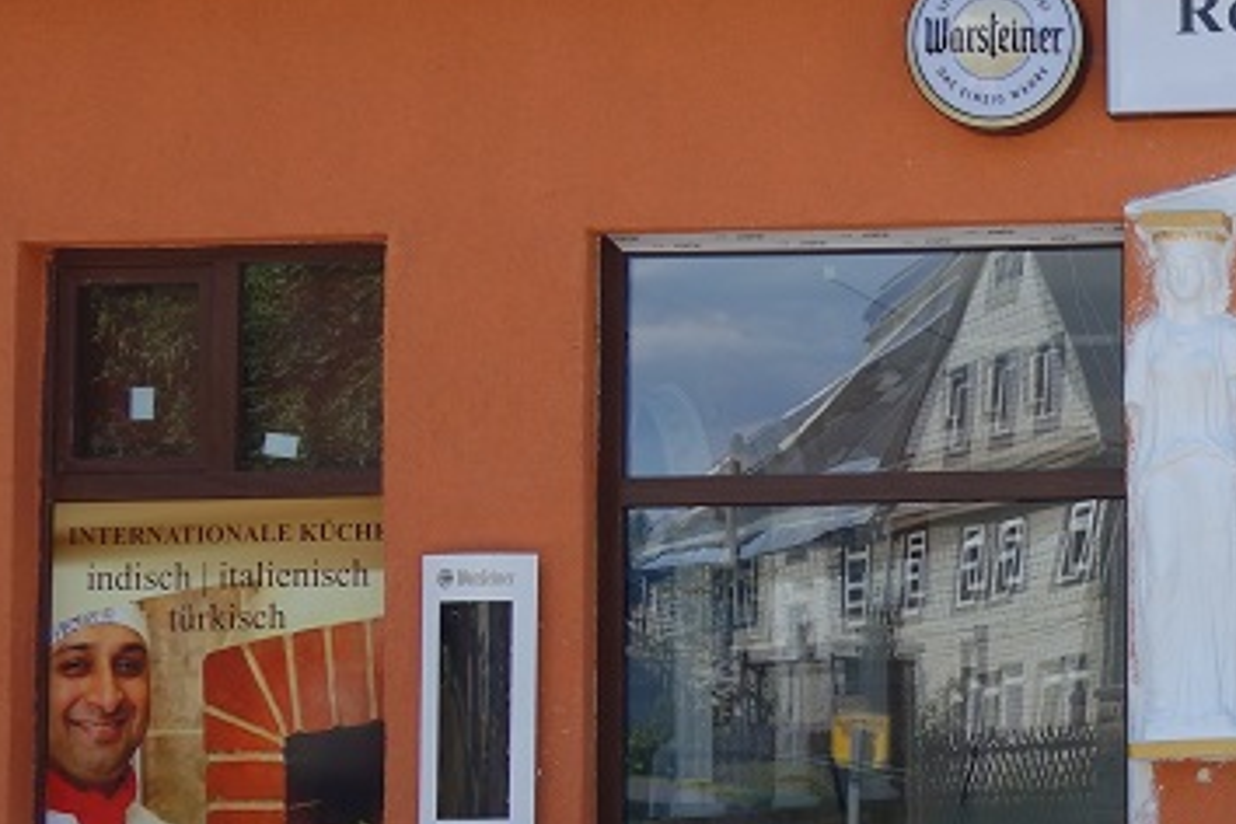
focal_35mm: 79
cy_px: 538
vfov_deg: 17.2
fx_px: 2712
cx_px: 1610
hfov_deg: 22.8
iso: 125
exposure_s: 1/200
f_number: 5.6
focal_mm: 10.4
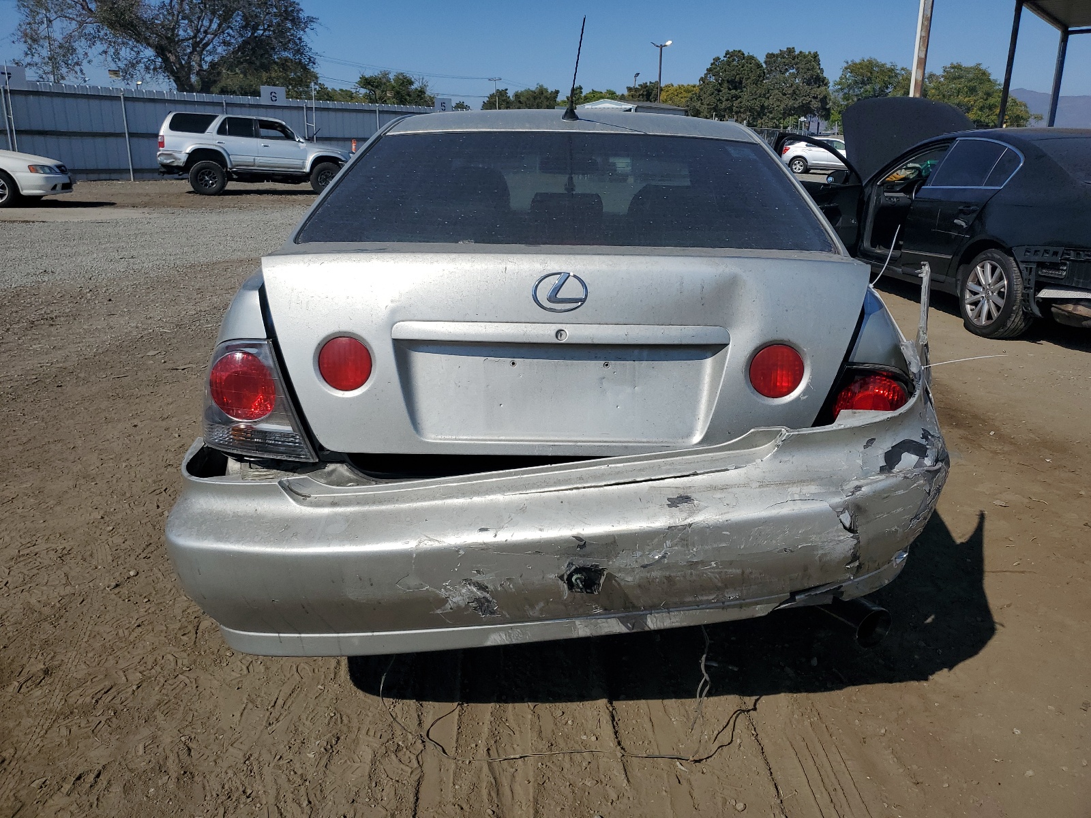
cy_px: 409
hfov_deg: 67.3
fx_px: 819
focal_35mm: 26
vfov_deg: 53.1
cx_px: 546
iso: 51
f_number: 1.5
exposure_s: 1/10000
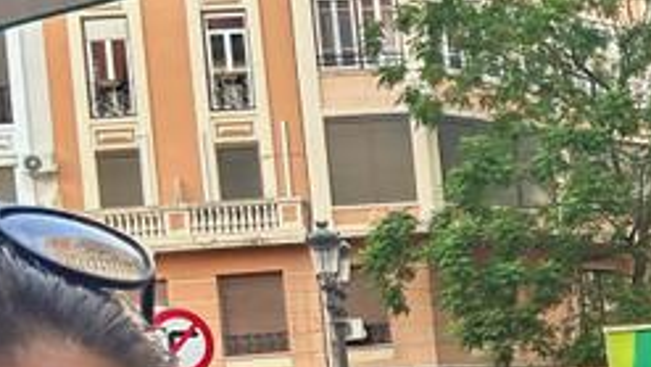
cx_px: 843
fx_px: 1398
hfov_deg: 23.3
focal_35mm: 81
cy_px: 407
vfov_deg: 14.6
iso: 80
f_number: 1.9
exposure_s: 1/112
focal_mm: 2.69
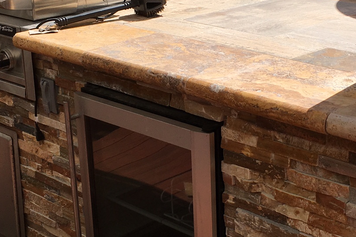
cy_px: 124
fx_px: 741
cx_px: 208
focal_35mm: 75
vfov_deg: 18.2
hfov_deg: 27.0
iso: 25
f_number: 2.2
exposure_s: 1/1637
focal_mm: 4.15
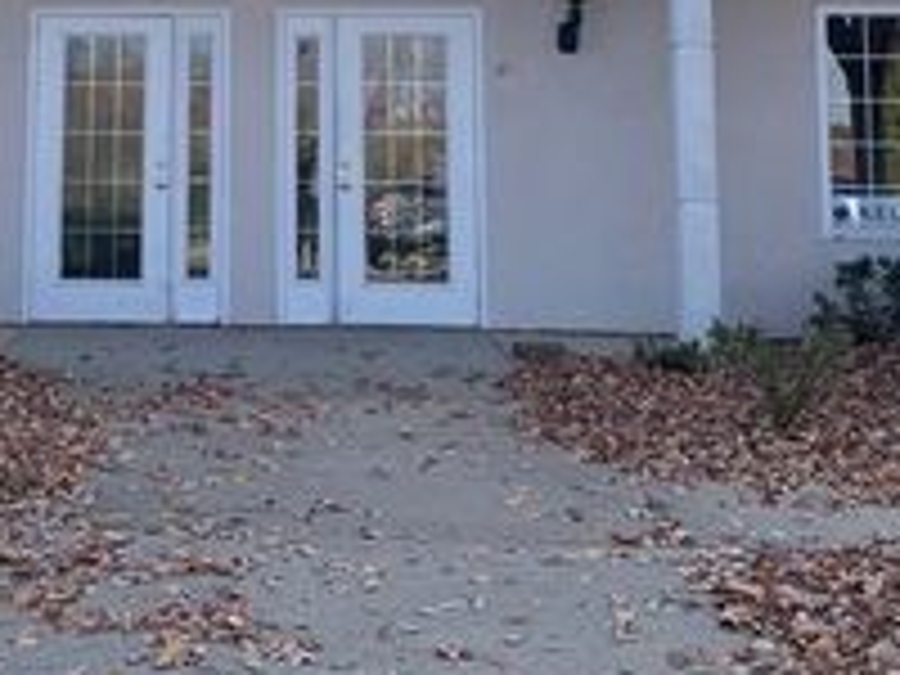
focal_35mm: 65
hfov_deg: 29.4
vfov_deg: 21.6
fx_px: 1690
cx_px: 225
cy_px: -38
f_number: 1.8
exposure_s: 1/954
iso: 25
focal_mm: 4.25
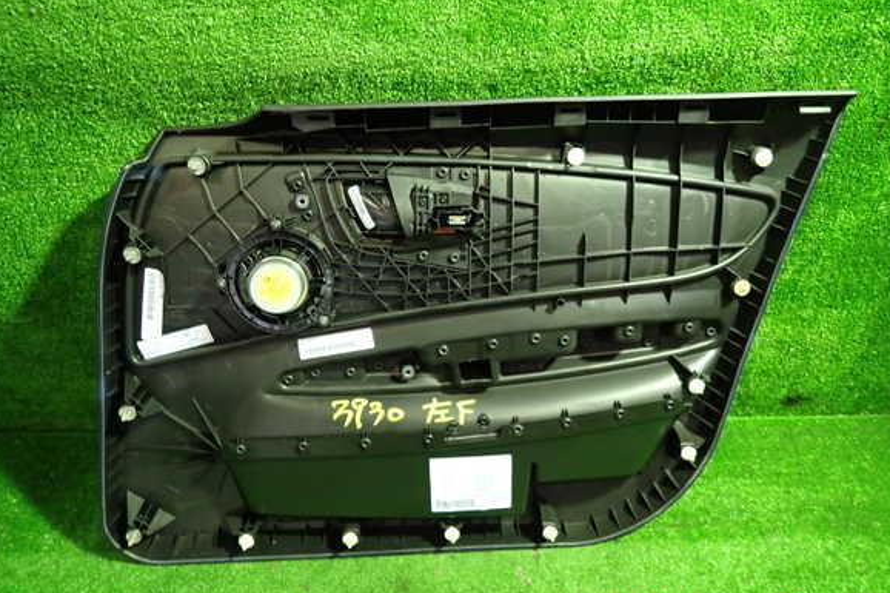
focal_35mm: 27
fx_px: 667
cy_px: 291
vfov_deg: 47.9
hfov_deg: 67.4
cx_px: 453
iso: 500
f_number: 2
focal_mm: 4.5
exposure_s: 1/30
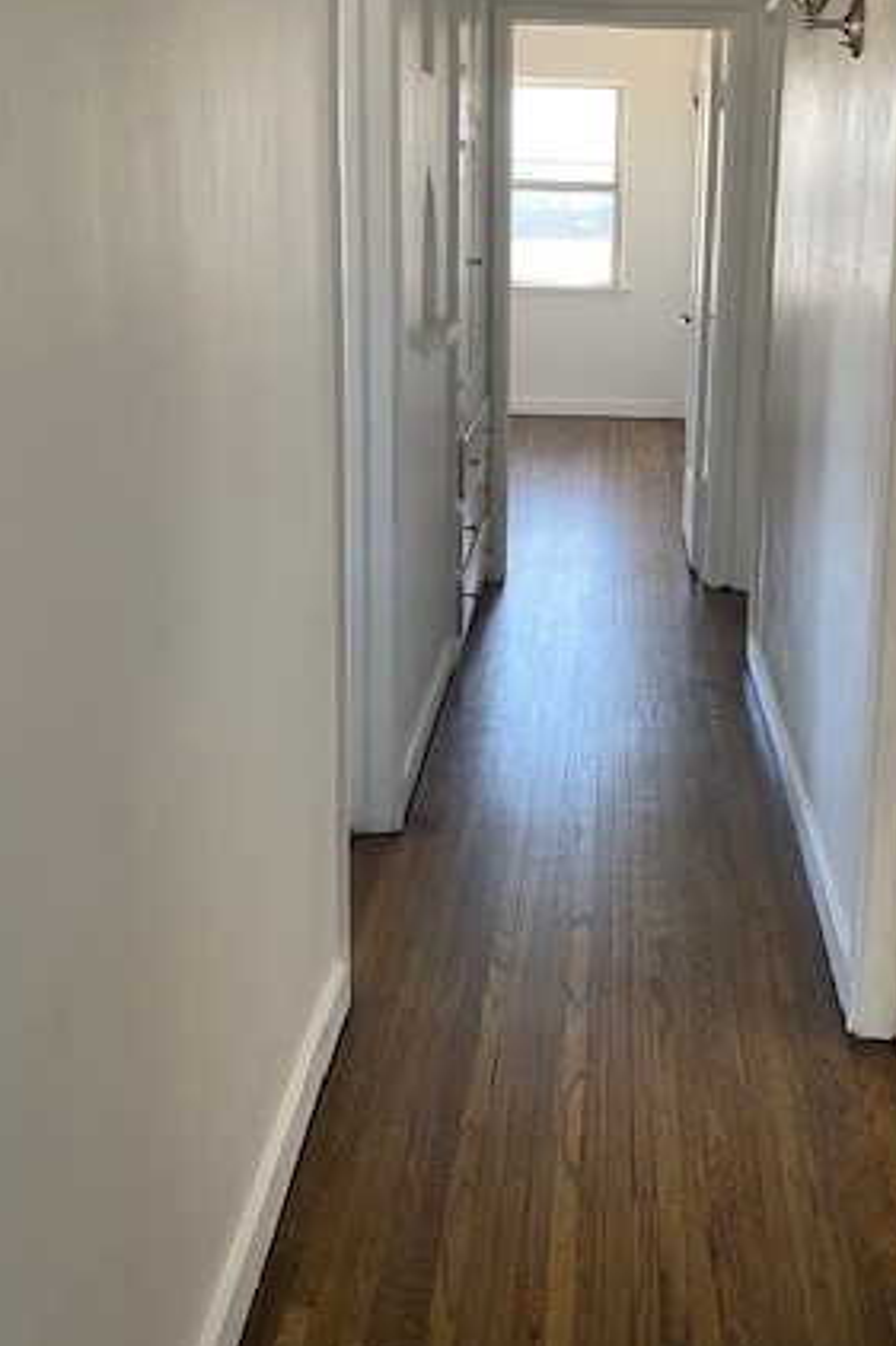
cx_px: 584
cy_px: 498
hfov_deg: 32.4
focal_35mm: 41
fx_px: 1532
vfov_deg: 47.0
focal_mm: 4.25
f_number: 1.8
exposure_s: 1/99
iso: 125
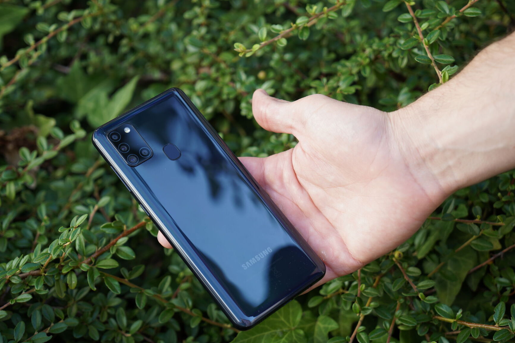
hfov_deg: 29.2
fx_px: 987
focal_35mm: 69
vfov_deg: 19.7
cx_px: 247
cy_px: 183
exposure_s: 1/160
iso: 160
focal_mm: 62
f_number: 4
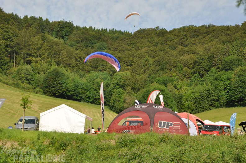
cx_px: 123
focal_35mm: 87
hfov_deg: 23.4
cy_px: 82
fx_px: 594
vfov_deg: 15.7
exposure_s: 1/200
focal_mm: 58
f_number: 13
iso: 200
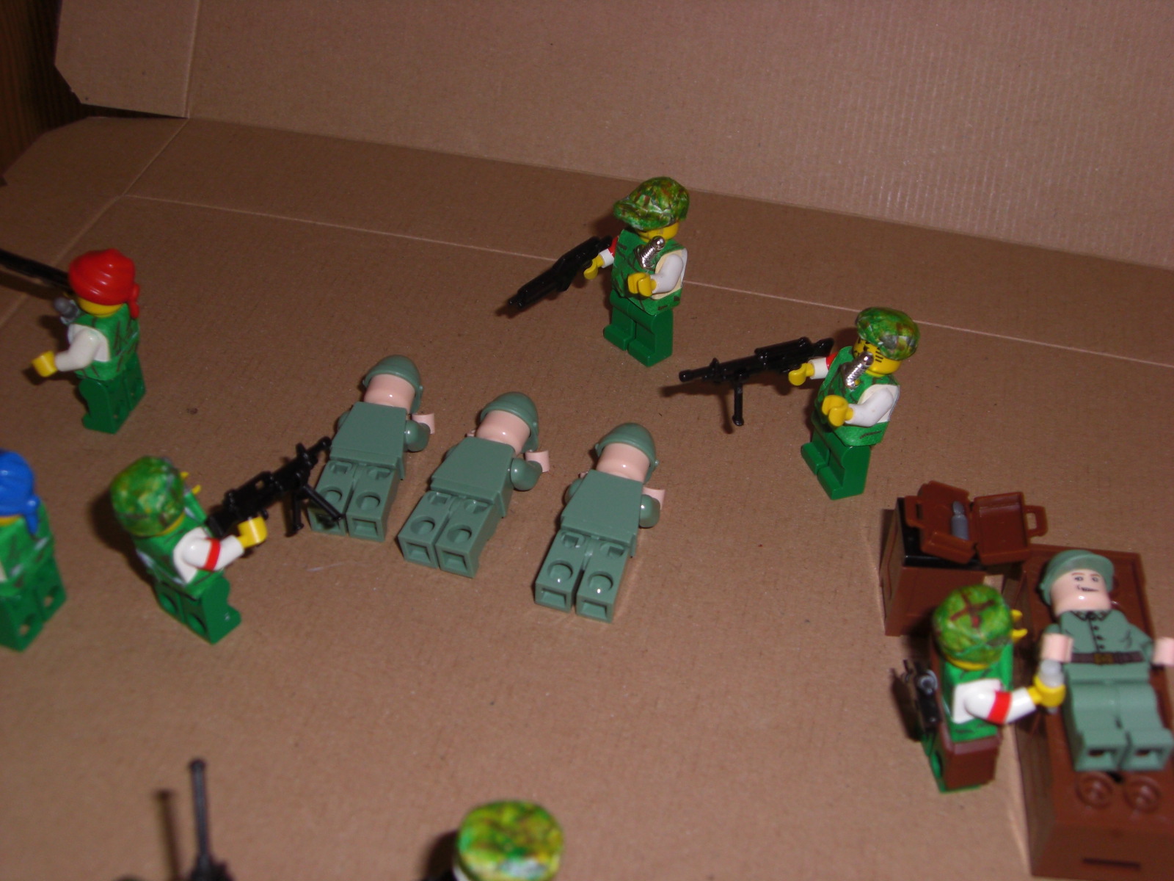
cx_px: 587
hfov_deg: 40.4
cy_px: 440
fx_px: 1594
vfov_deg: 30.9
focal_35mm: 47
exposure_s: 1/30
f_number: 3
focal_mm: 7.6
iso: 64
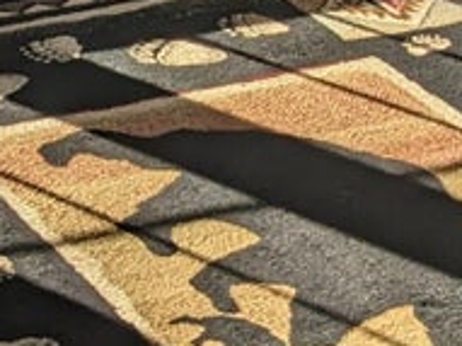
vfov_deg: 7.0
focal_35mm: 193
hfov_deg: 10.2
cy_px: -615
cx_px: 42
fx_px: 2574
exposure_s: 1/690
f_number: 1.73
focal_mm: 4.38
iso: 49
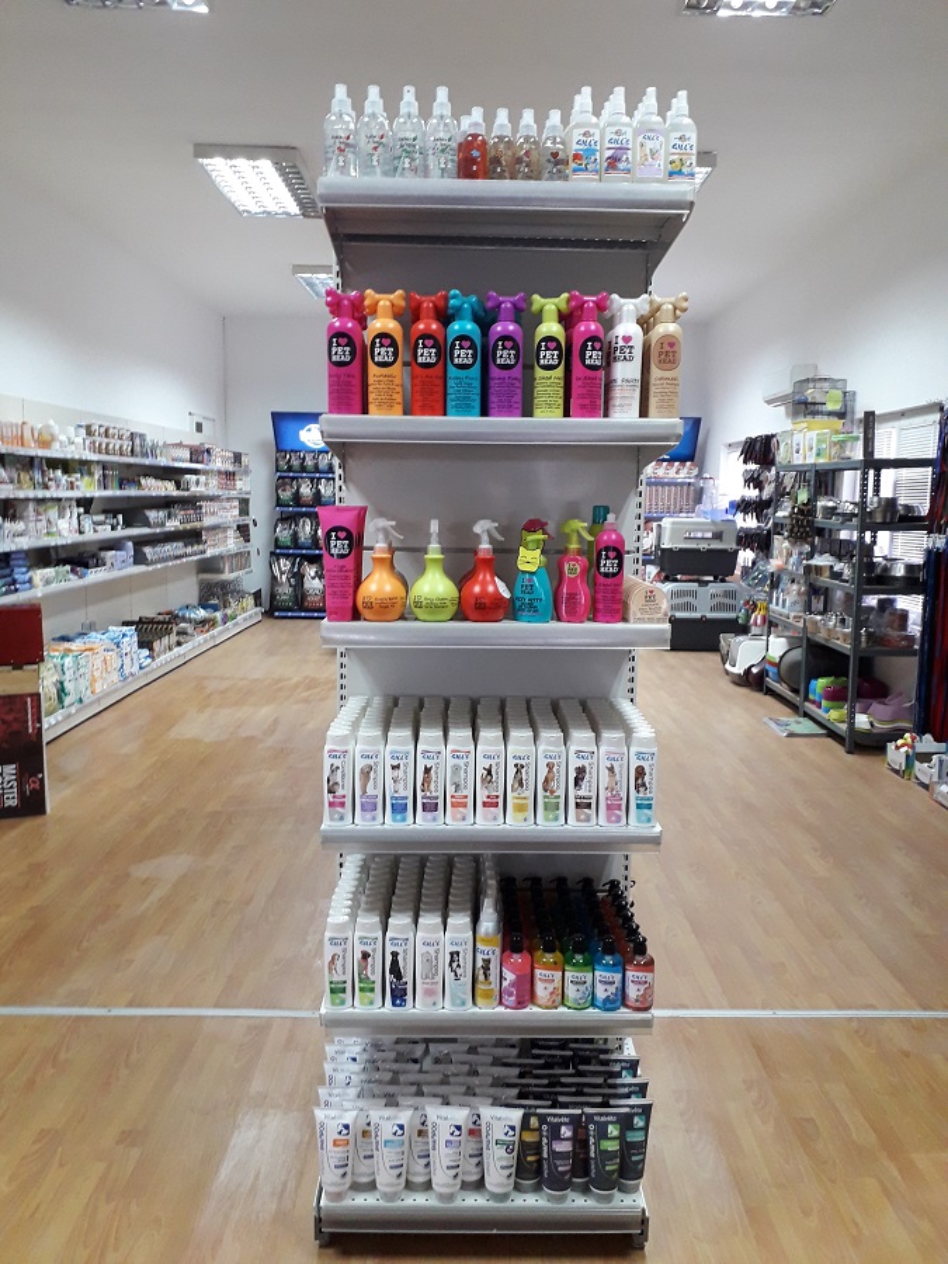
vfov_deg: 65.3
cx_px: 474
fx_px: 986
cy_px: 632
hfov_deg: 51.4
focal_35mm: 27
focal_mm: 3.6
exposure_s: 1/25
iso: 200
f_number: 1.9
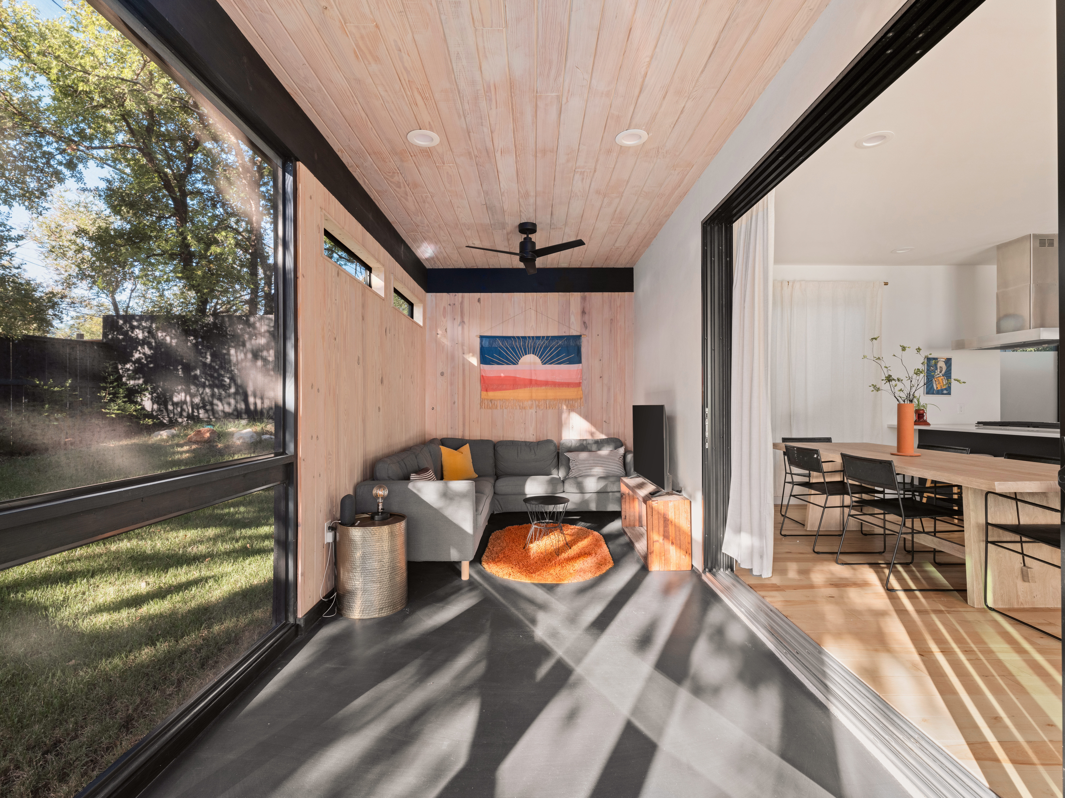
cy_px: 399
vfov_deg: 78.1
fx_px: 492
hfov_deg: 94.5
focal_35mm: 16
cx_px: 532
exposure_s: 1/2
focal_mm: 20
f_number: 13
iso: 320
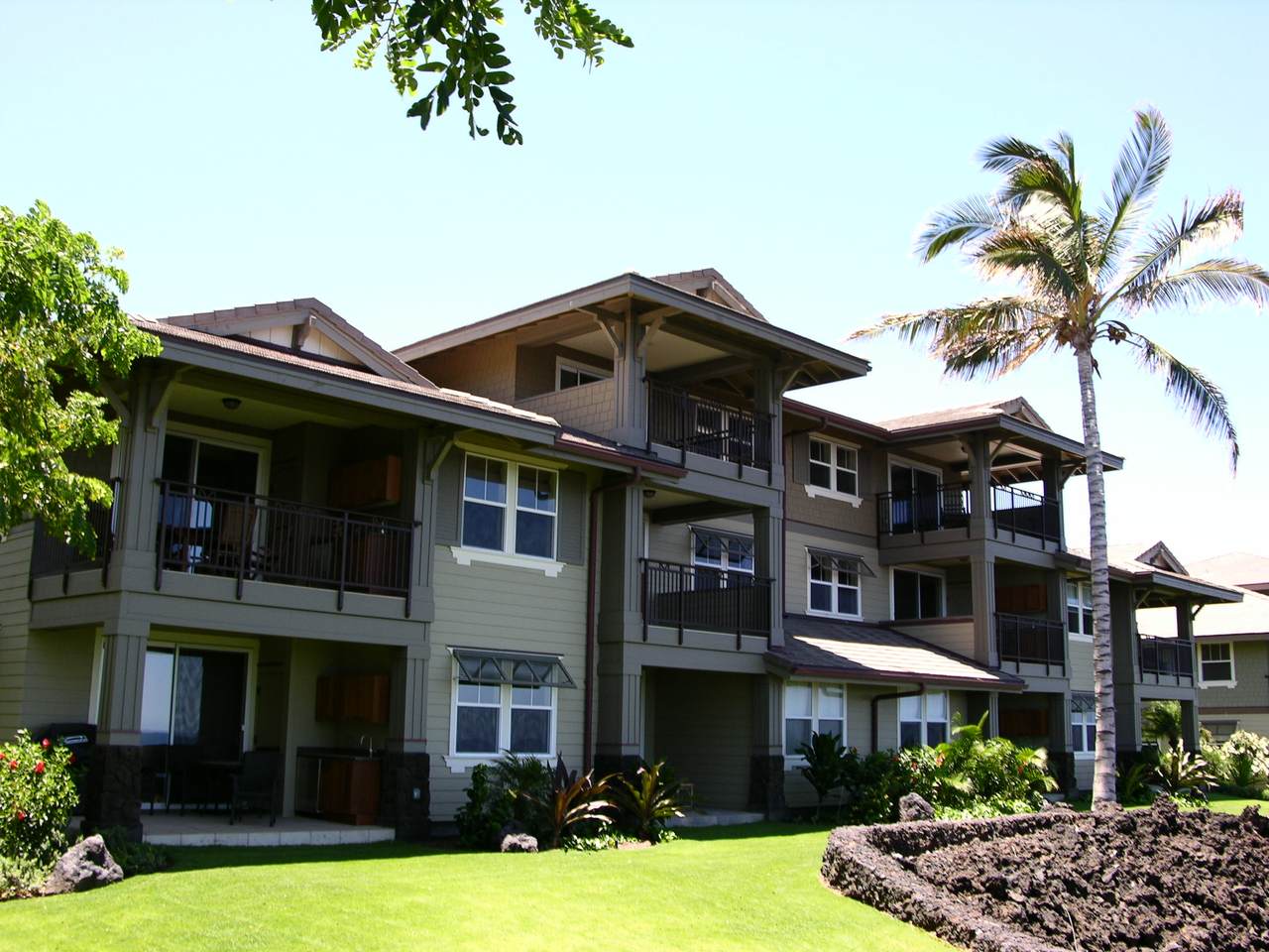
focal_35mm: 35
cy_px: 476
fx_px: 1283
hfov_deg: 52.6
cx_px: 634
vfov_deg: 40.7
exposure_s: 1/72.1
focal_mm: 8.9
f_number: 5.6
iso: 50
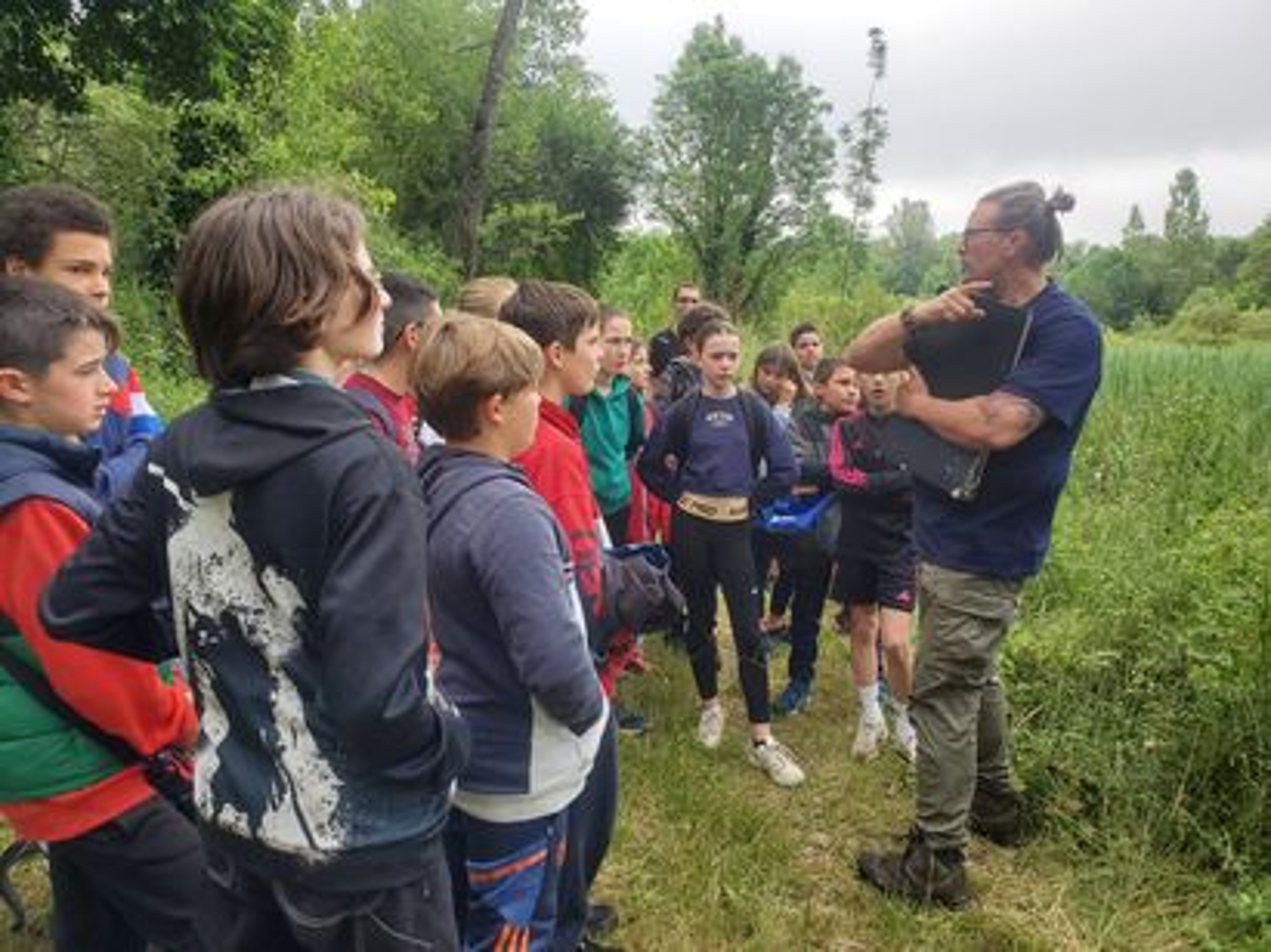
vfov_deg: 53.0
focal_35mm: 26
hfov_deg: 67.3
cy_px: 476
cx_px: 636
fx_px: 954
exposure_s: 1/216
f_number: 2.4
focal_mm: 4.3
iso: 50
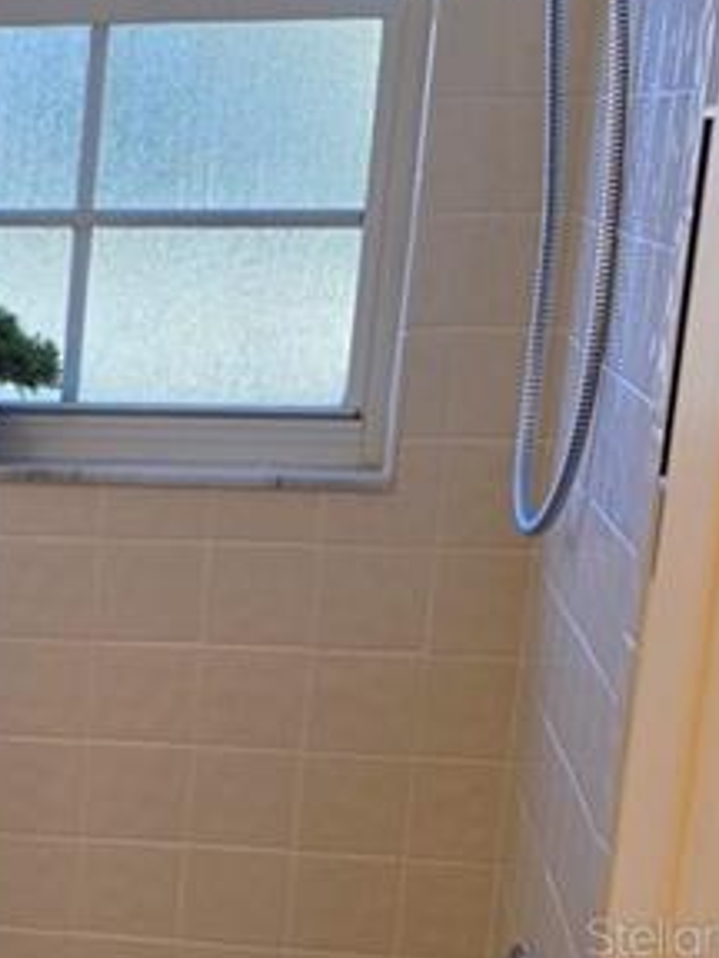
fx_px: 2659
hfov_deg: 13.4
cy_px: 935
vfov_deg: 19.9
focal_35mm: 96
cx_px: -676
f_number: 1.7
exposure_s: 1/120
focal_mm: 6.3
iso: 64
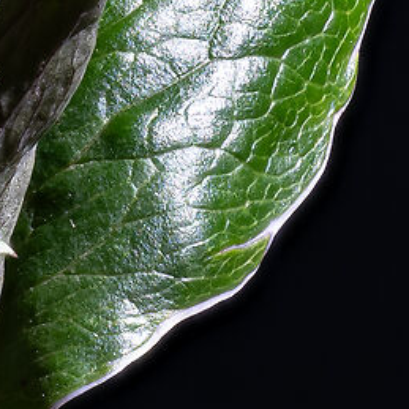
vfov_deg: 2.1
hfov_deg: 2.1
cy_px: -431
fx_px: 11042
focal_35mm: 826
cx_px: -602
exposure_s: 1
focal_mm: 105
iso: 100
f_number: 14
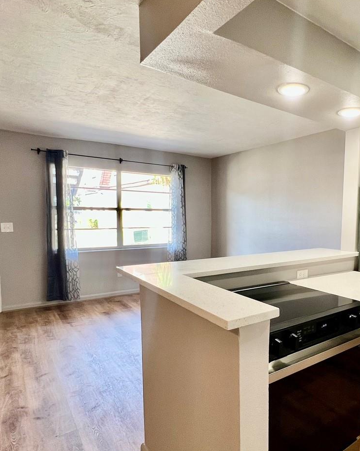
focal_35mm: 22
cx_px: 264
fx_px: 293
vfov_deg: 75.0
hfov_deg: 60.2
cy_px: 240
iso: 125
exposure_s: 1/120
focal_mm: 1.57
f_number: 1.8
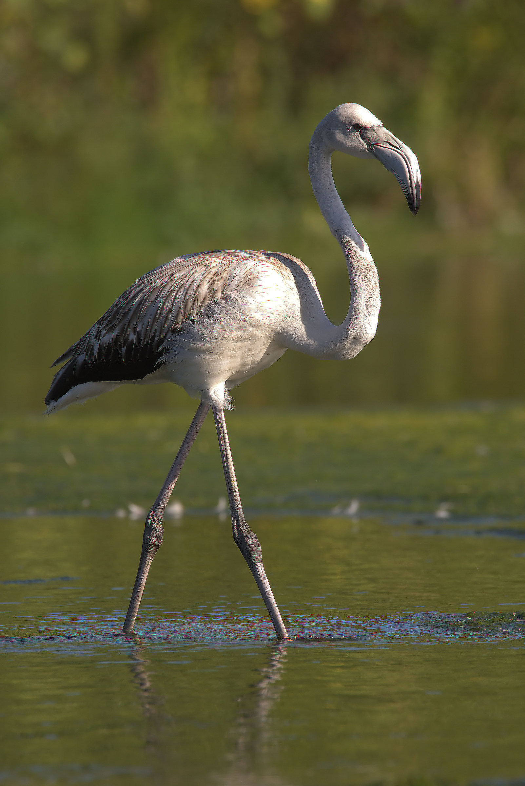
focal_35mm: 600
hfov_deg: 2.3
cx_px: 262
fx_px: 13113
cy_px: 393
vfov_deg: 3.4
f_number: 11
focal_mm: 600
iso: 500
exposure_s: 1/640
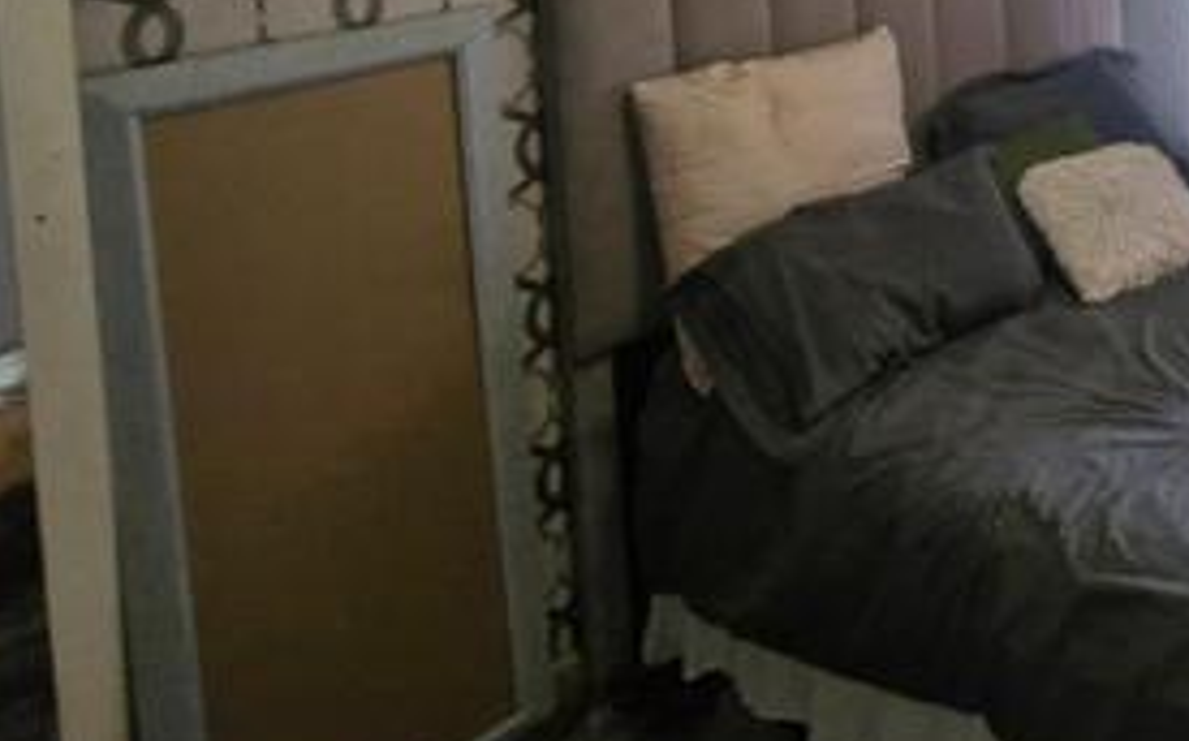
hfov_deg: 40.2
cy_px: -181
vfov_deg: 27.5
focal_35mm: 40
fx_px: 1295
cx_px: 1301
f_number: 2.2
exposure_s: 1/33
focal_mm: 1.74
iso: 400
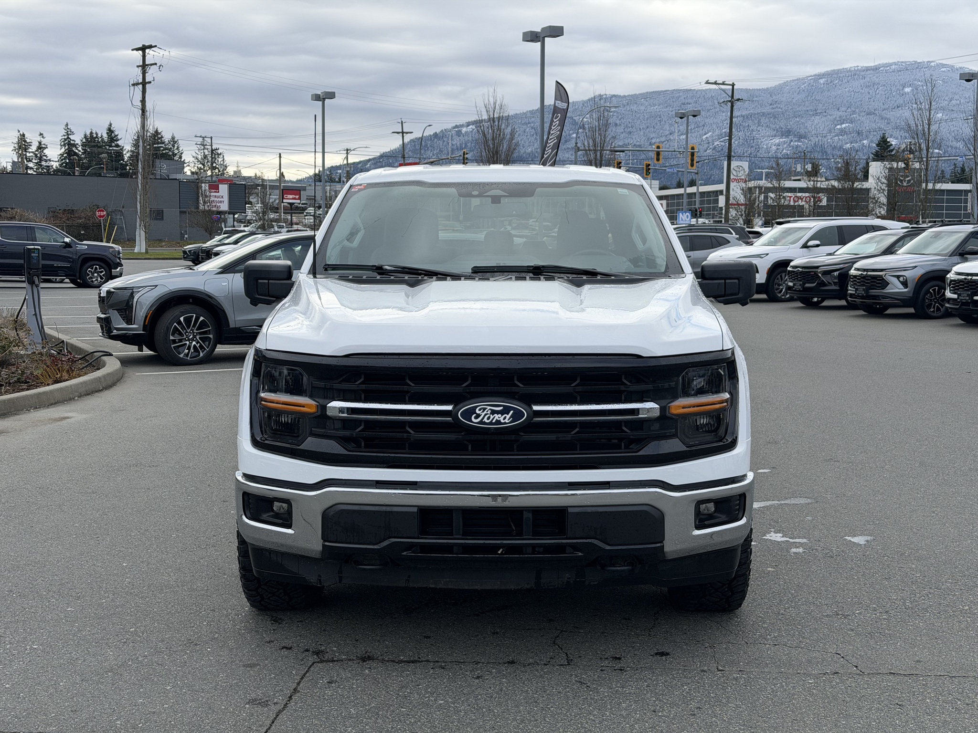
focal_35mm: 48
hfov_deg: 39.7
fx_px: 1356
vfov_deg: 30.3
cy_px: 366
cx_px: 489
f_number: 1.78
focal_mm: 6.76
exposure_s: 1/1838
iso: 64
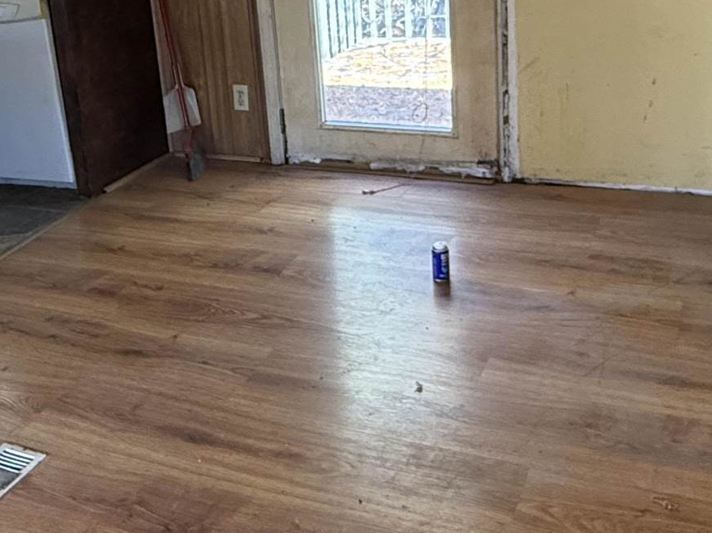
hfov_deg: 38.8
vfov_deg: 29.1
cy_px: 113
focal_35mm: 49
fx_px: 1008
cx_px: 288
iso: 320
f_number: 2.2
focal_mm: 2.22
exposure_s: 1/99
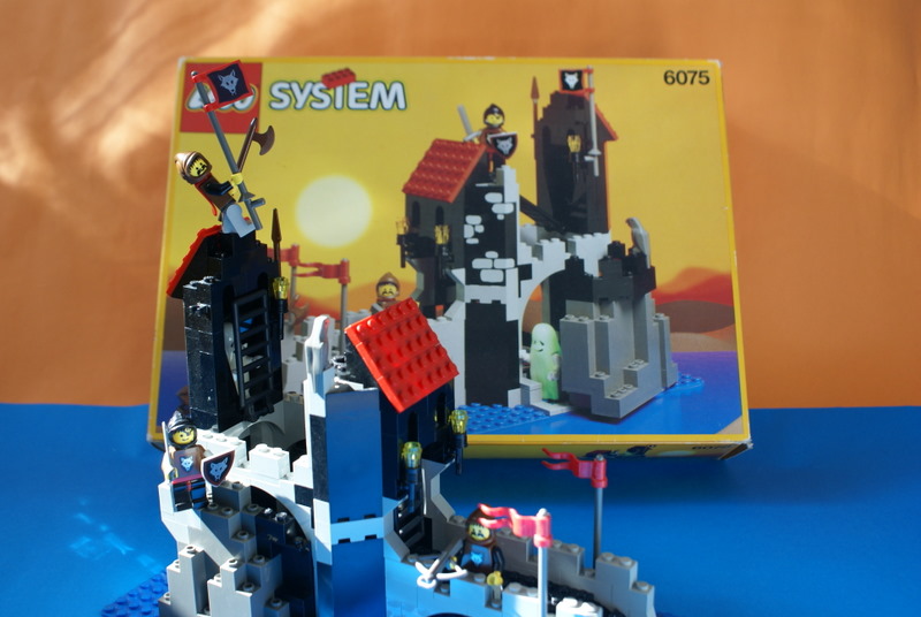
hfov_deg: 49.5
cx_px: 460
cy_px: 308
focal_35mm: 39
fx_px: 999
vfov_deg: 34.3
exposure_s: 1/50
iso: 160
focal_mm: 26
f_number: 4.5
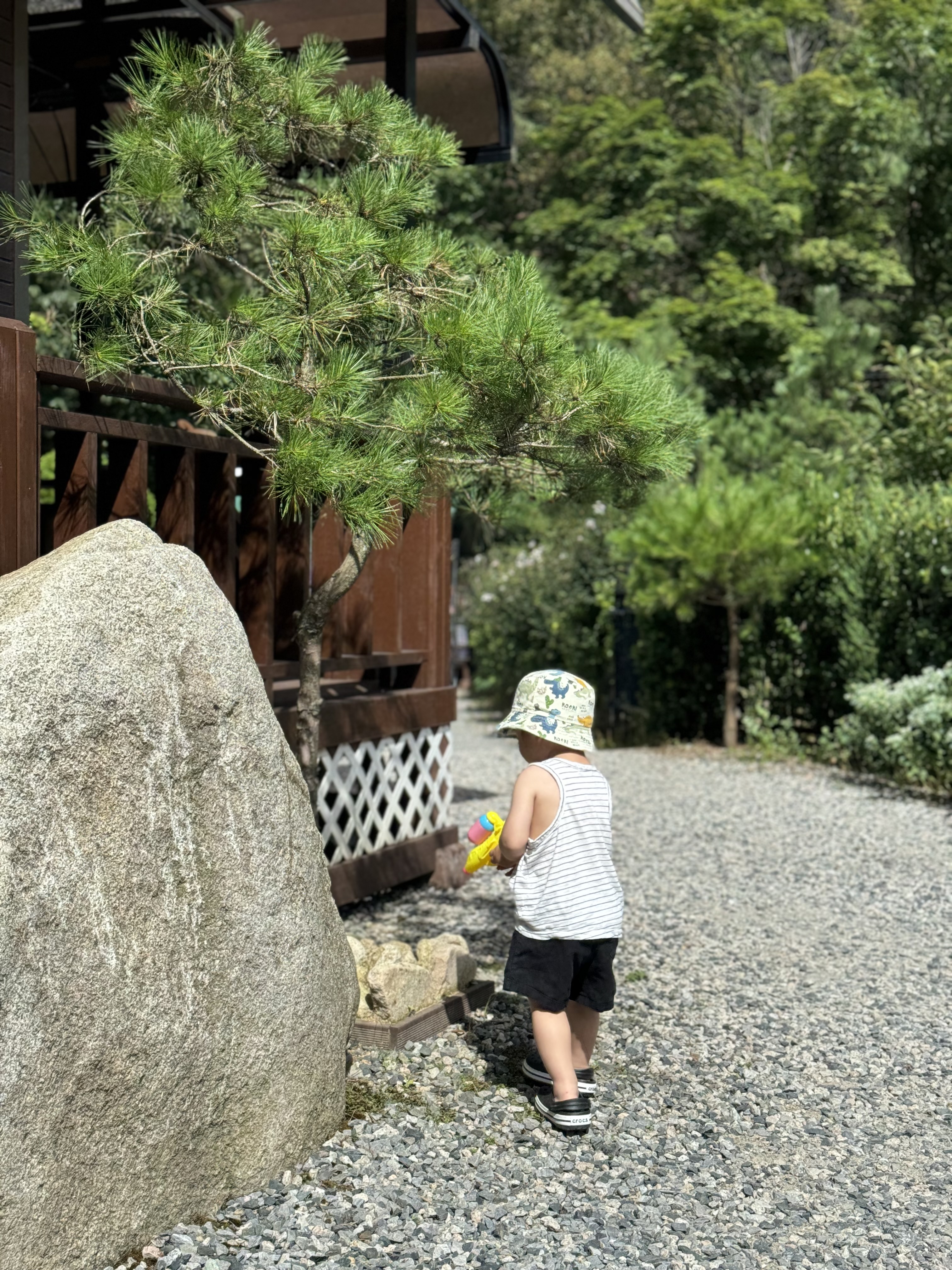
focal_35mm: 48
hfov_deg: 30.3
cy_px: 635
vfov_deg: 39.7
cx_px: 476
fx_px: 1760
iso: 64
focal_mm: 6.76
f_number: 1.78
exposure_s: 1/5376
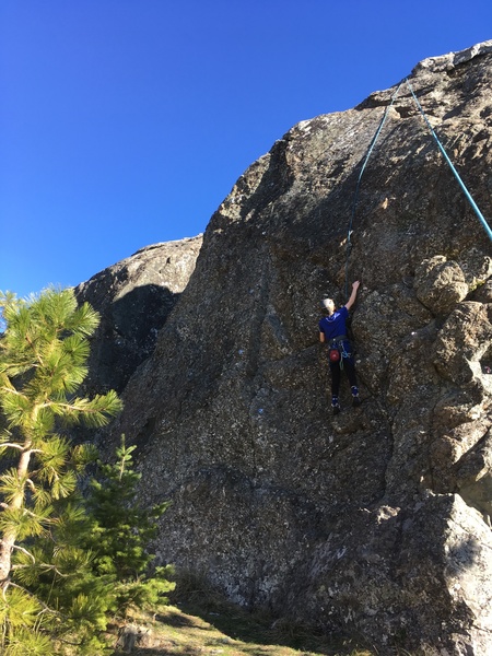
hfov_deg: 48.2
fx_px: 550
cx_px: 246
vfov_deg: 61.7
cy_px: 328
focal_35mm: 29
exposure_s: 1/250
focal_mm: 4.15
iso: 25
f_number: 2.2
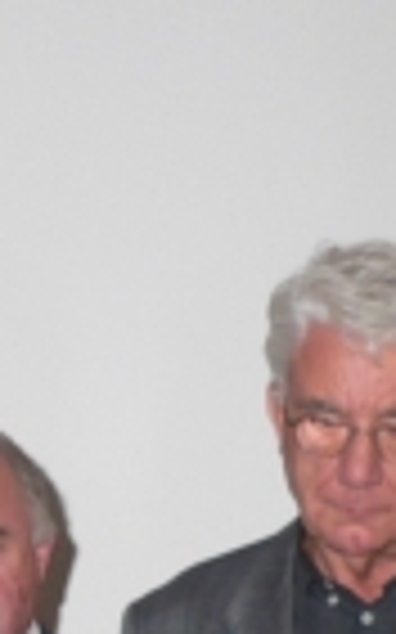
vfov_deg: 7.8
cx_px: -184
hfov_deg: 4.9
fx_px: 4581
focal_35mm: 265
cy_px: 886
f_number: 2.8
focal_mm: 9.2
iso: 100
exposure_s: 1/60
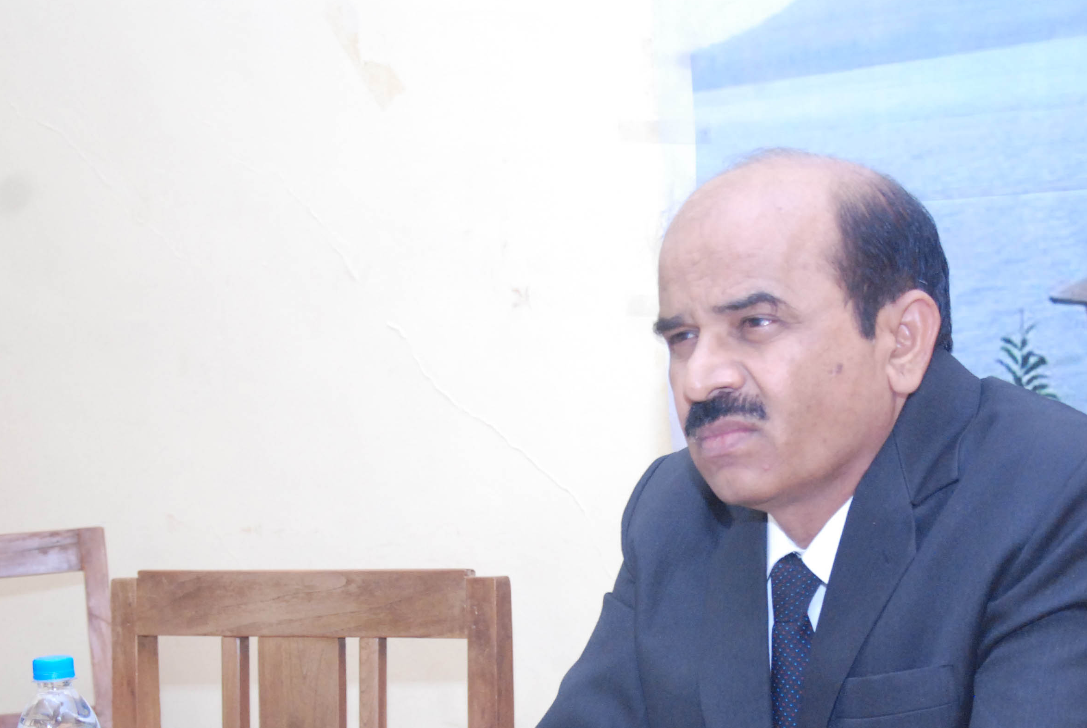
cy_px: 597
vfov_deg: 14.5
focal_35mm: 94
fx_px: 2842
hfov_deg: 21.6
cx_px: 632
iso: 1250
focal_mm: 38
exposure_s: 1/80
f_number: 5.6
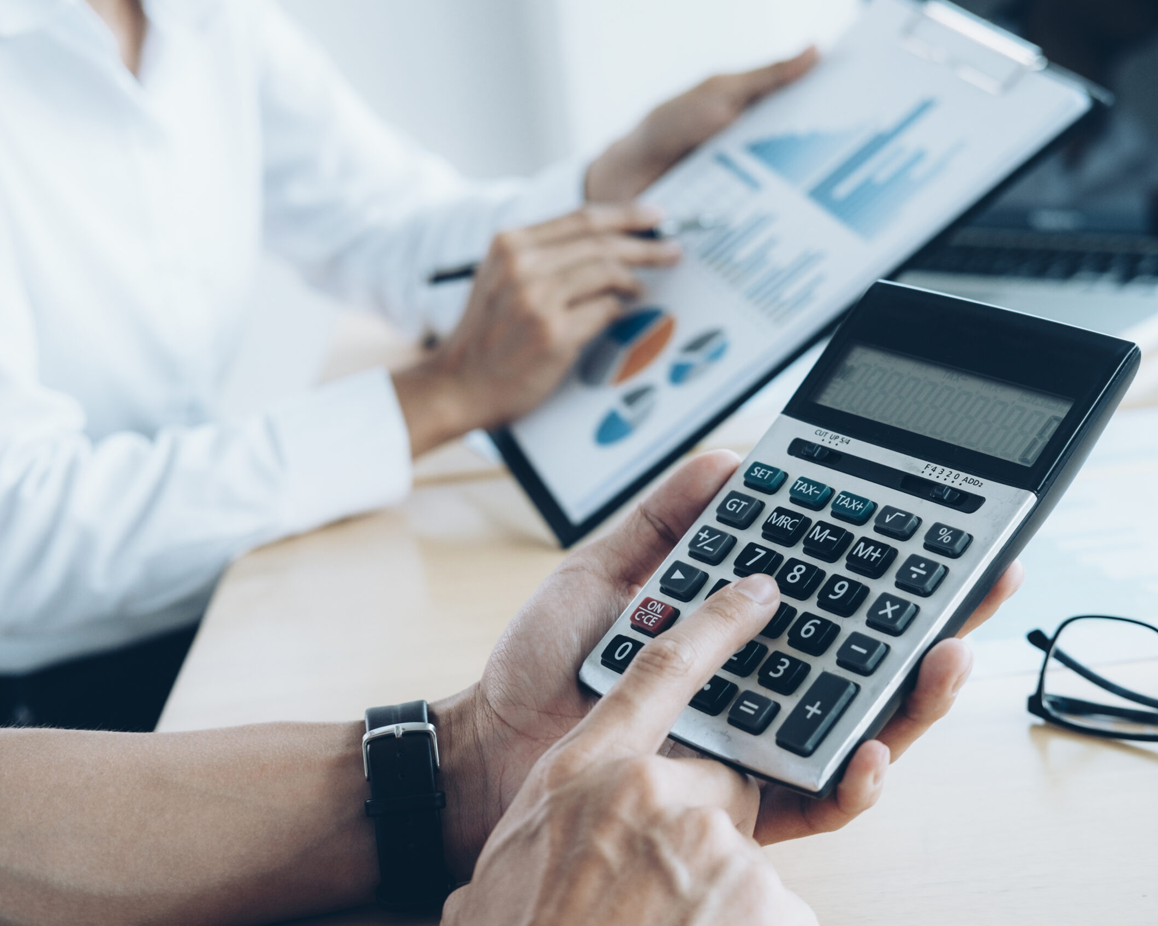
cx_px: 664
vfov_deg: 25.4
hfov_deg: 31.4
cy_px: 462
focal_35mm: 60
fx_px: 2057
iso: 250
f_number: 3.2
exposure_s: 1/180
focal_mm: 35
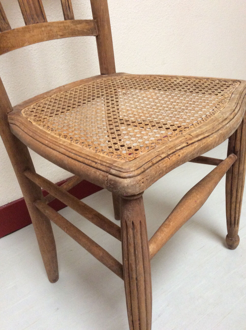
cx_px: 123
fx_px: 304
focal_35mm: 32
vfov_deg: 56.9
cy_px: 165
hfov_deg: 44.1
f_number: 2.4
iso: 200
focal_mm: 3.3
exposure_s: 1/25
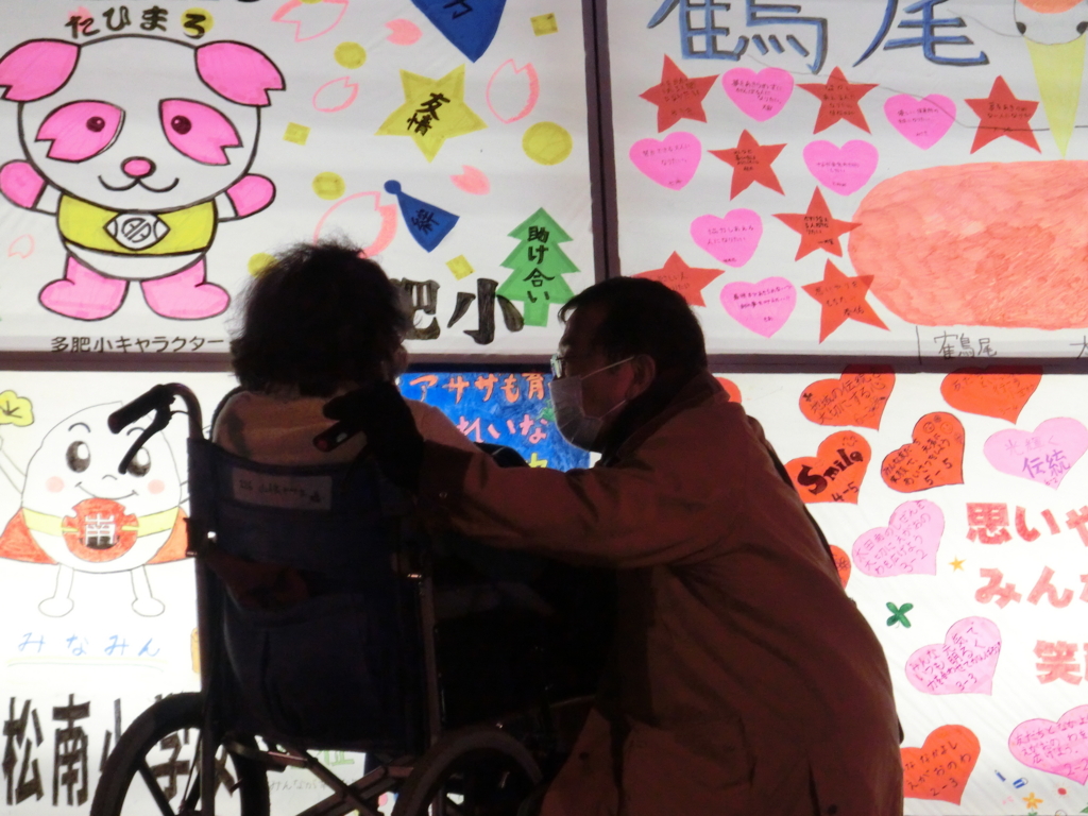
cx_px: 544
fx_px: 4243
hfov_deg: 14.6
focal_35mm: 135
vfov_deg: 11.0
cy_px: 408
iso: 800
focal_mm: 23.8
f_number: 4.8
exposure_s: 1/40
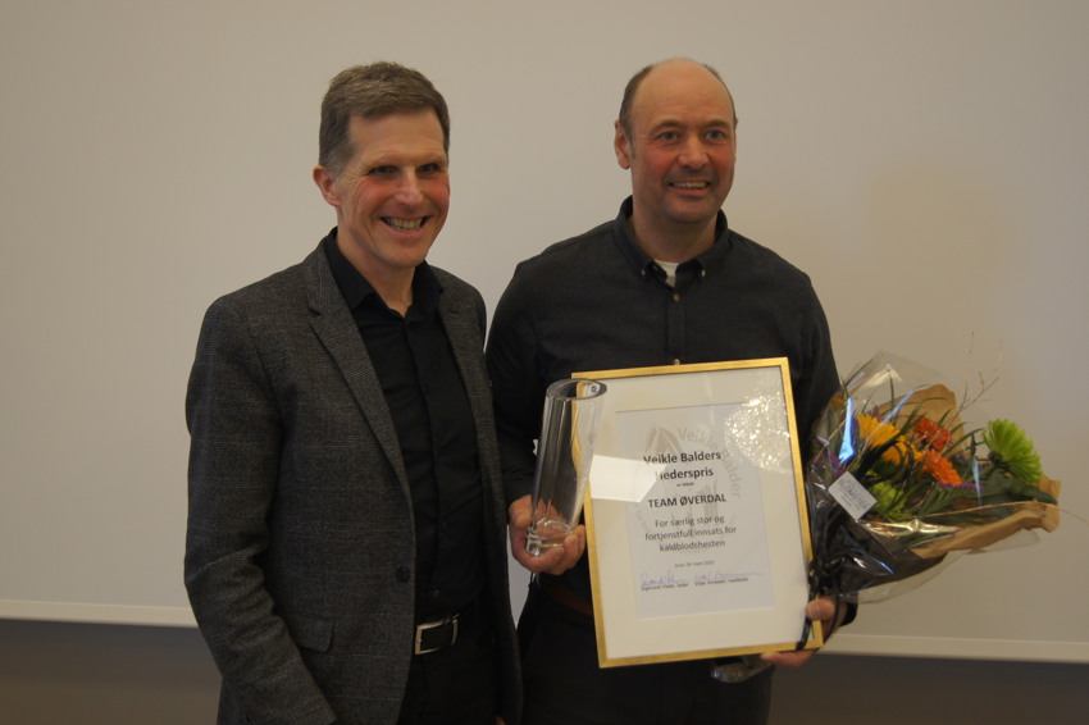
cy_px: 362
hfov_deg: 43.6
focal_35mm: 45
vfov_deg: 29.8
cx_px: 544
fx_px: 1361
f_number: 4.5
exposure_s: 1/50
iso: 250
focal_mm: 30
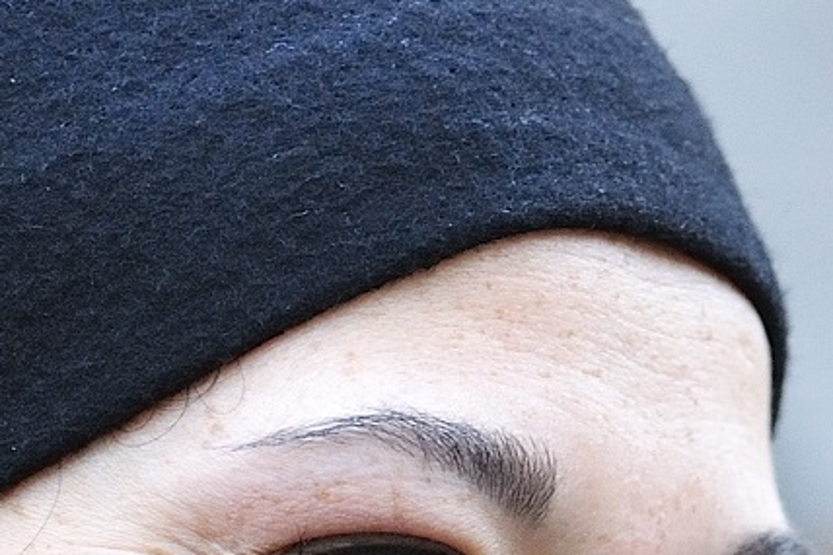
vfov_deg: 2.0
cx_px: 790
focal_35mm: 677
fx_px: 15658
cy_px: 980
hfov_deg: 3.0
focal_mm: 145
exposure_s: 1/320
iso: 2500
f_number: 5
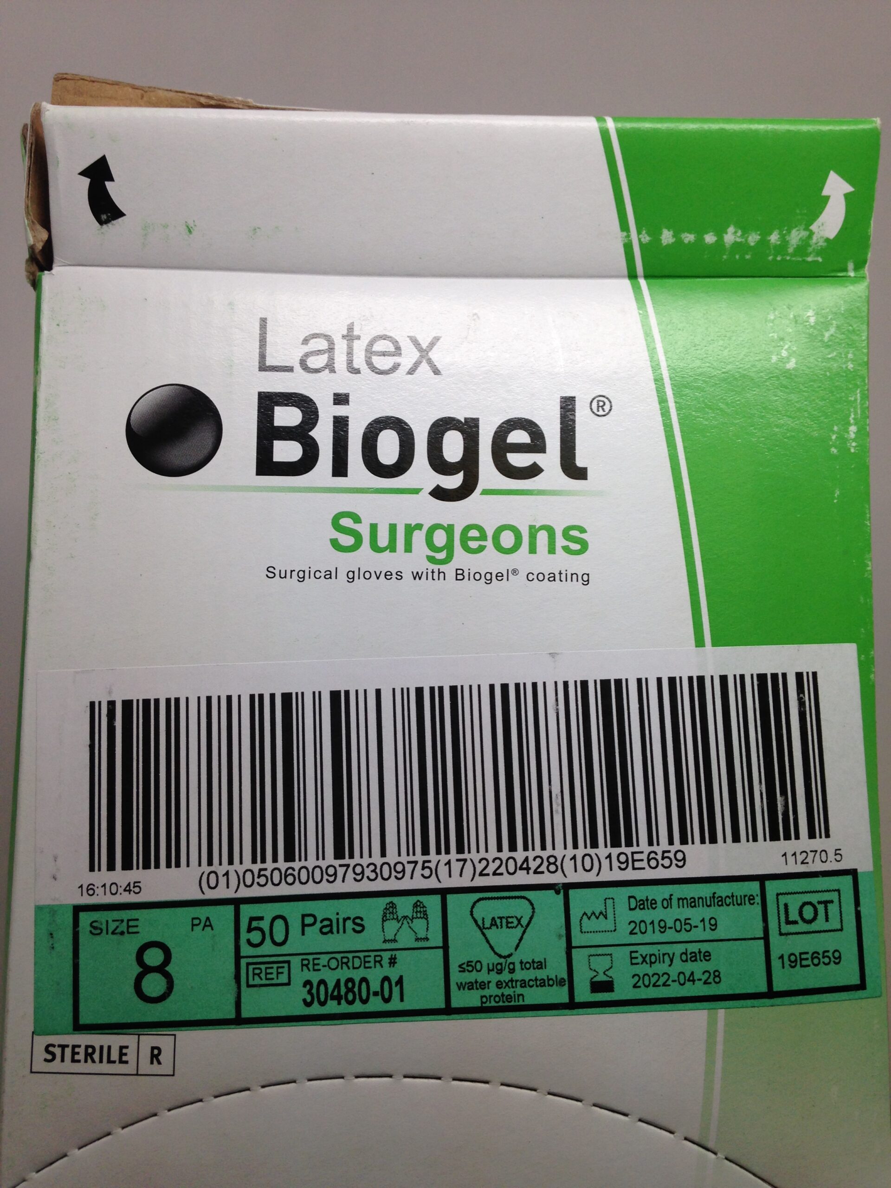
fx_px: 1133
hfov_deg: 42.9
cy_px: 594
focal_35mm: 33
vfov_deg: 55.4
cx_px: 446
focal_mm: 4.12
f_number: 2.4
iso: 50
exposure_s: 1/120
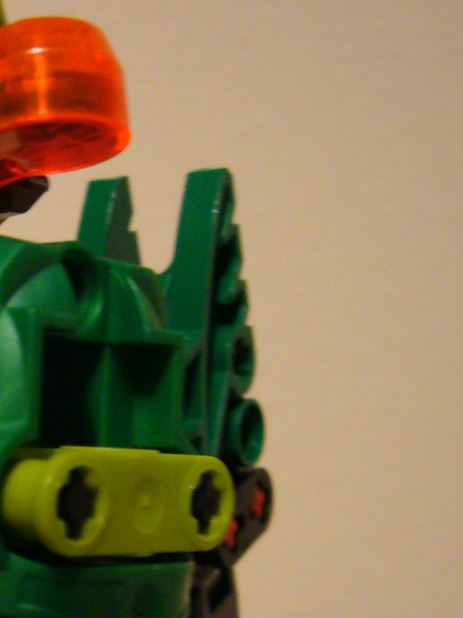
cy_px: 483
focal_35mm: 73
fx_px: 1303
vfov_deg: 26.3
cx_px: 13
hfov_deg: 19.6
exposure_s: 1/4
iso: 200
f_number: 2.8
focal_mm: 5.8
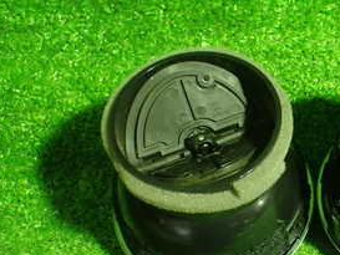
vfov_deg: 22.3
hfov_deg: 27.9
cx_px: 329
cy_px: 141
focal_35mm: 66
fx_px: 649
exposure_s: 1/50
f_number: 2.3
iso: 800
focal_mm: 5.4
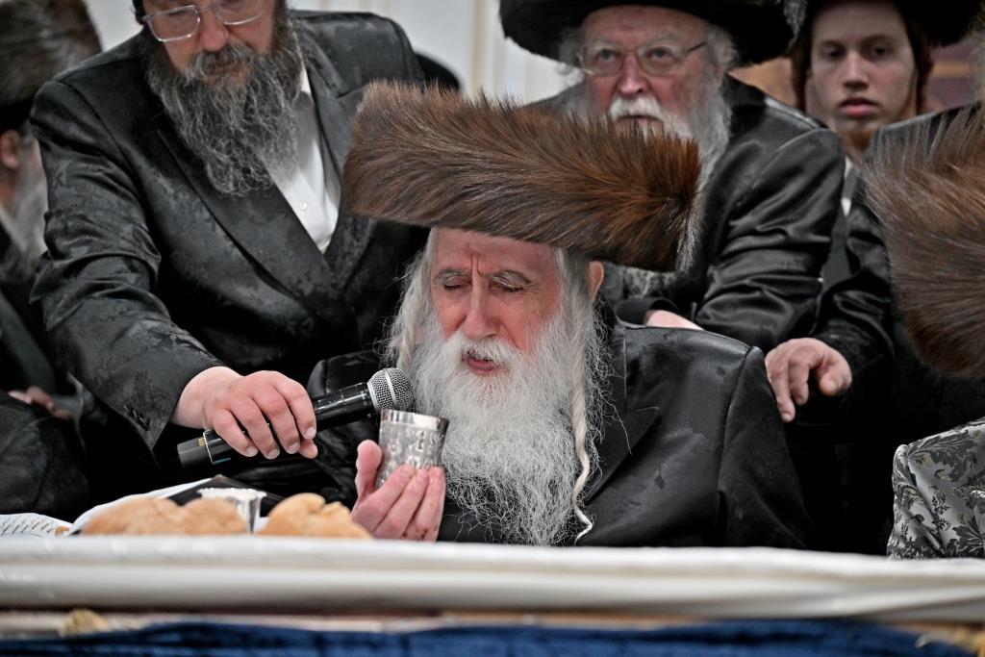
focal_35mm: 120
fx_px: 3284
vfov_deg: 11.4
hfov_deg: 17.1
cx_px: 492
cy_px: 328
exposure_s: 1/160
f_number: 4
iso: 1000
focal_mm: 120
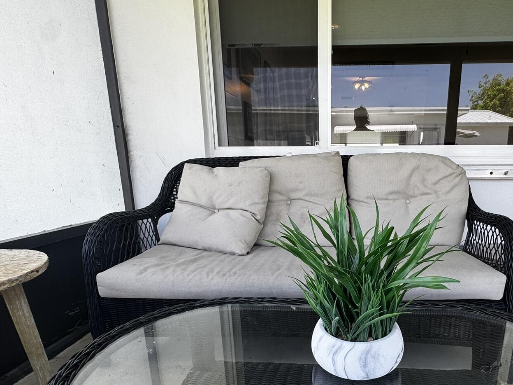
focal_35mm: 23
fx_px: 341
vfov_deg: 57.9
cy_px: 249
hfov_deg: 72.6
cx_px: 323
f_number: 2.2
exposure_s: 1/140
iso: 40
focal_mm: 2.22
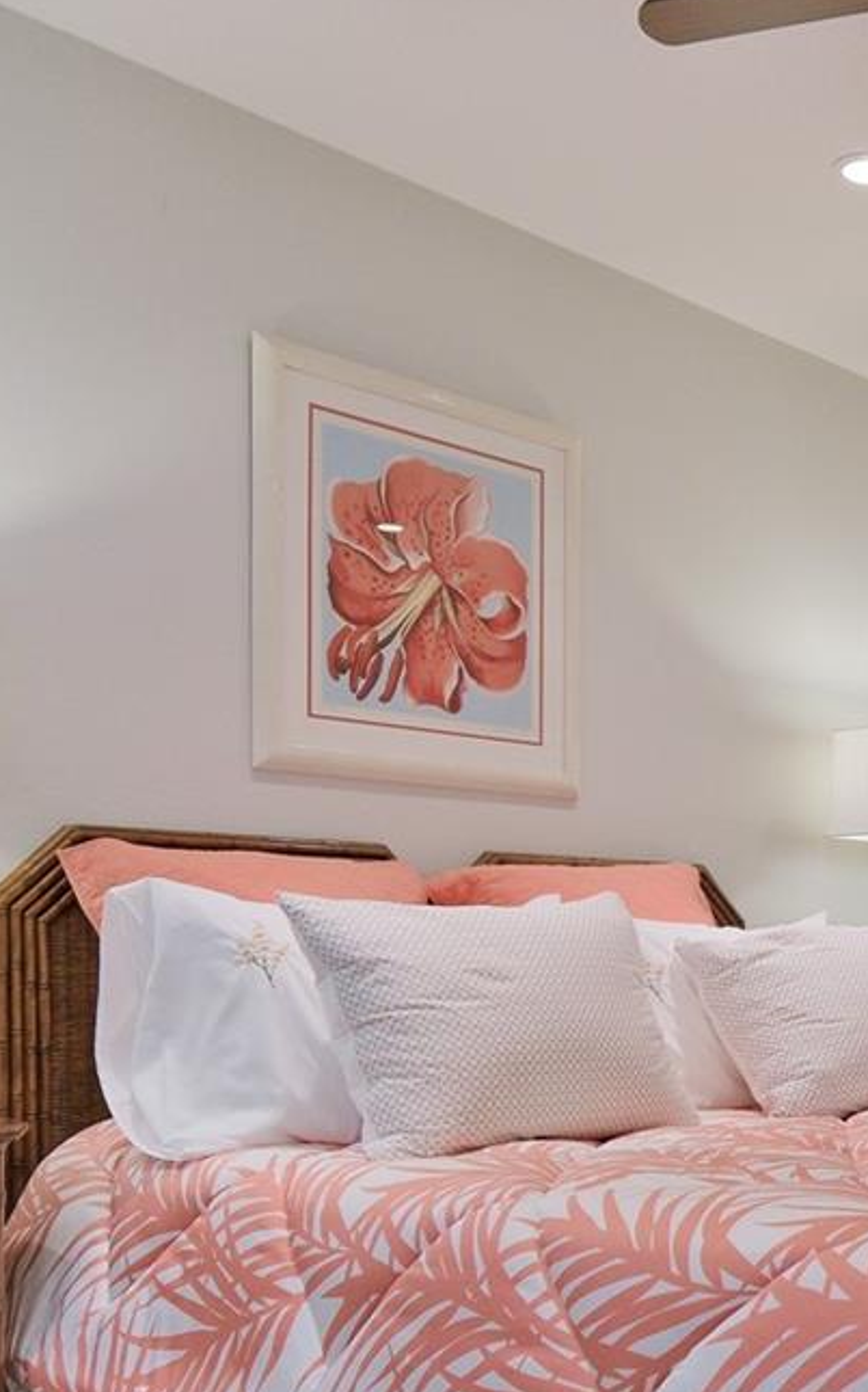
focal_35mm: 38
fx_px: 1440
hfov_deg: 30.2
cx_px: 944
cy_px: 964
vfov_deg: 50.3
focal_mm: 10.3
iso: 640
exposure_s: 1/60
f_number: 4
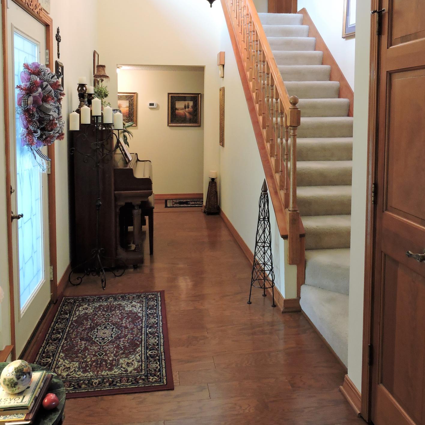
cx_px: 216
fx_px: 417
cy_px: 140
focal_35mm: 30
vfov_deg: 52.9
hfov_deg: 54.0
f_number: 3.3
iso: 360
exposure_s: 1/30
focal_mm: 4.3
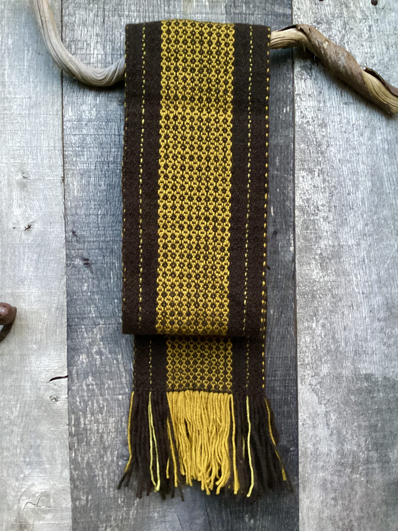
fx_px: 475
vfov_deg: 58.4
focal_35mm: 31
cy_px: 266
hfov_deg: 45.4
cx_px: 199
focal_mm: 3.3
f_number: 2.4
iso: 400
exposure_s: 1/30
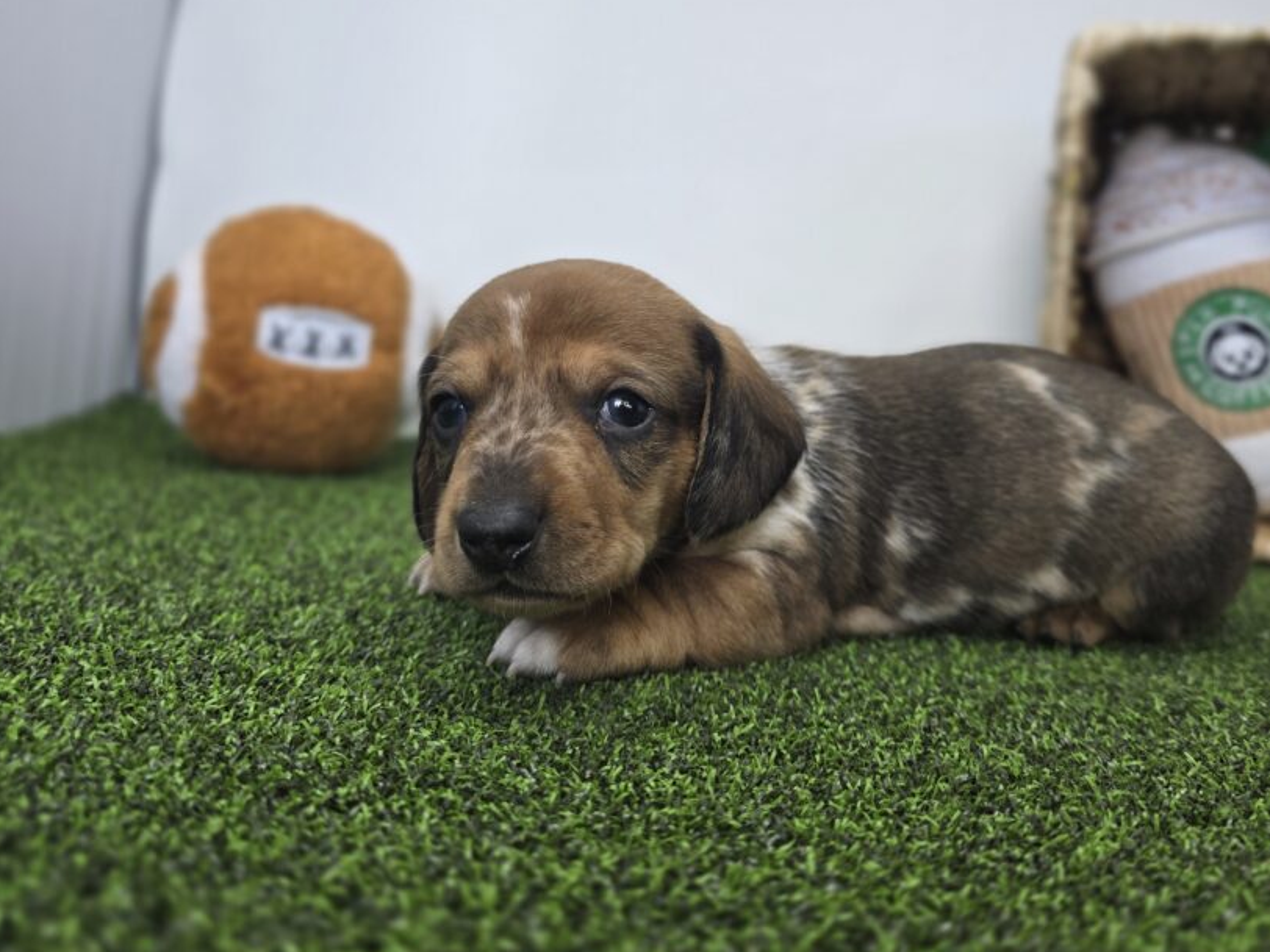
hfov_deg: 61.5
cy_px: 364
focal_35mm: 29
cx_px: 694
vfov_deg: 47.8
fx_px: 1064
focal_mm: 6.3
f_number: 1.7
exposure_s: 1/359
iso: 100
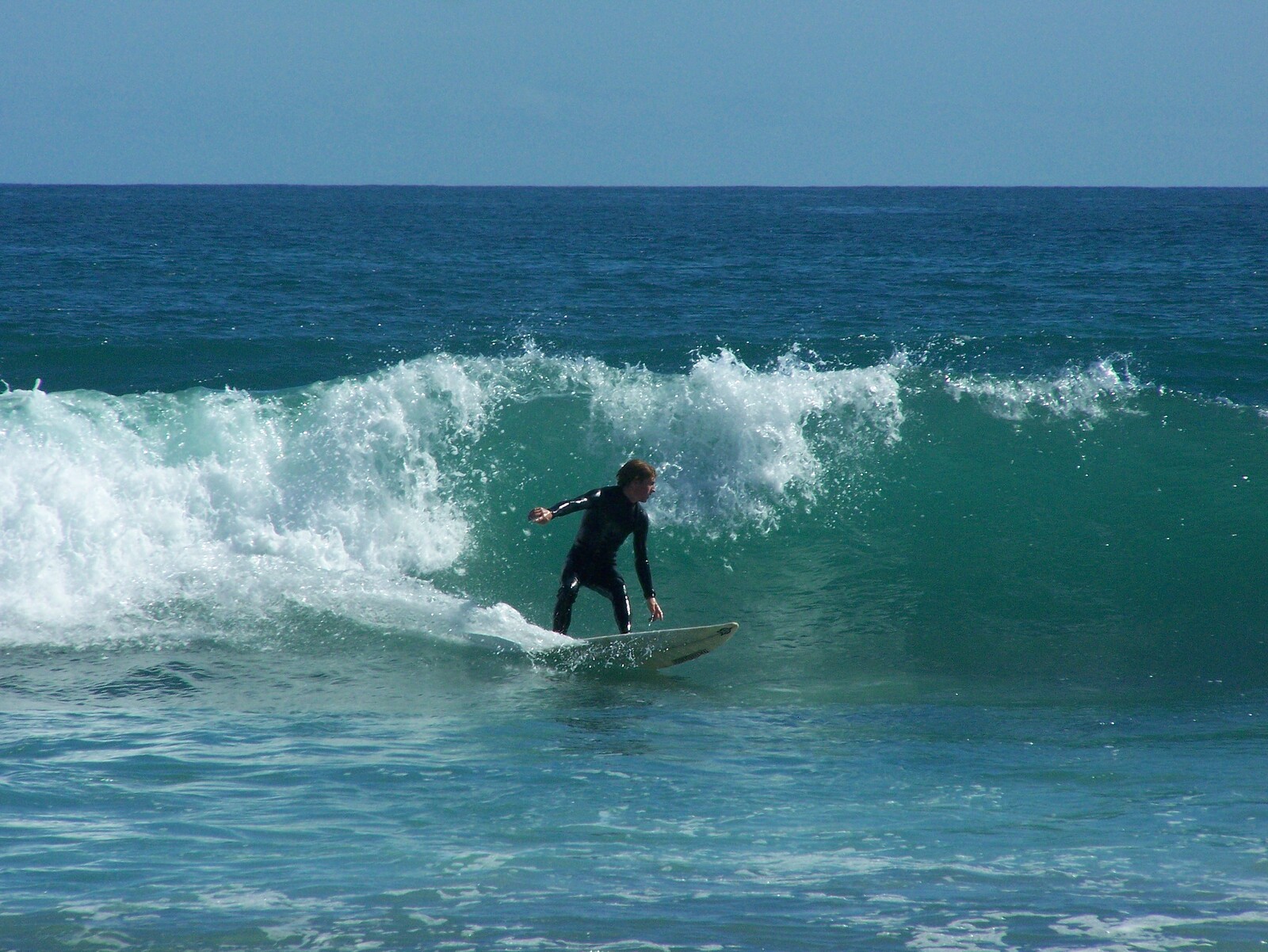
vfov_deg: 3.9
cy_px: 476
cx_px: 634
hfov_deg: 5.2
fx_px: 13928
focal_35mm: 380
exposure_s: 1/1250
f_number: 7.1
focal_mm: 63
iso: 160
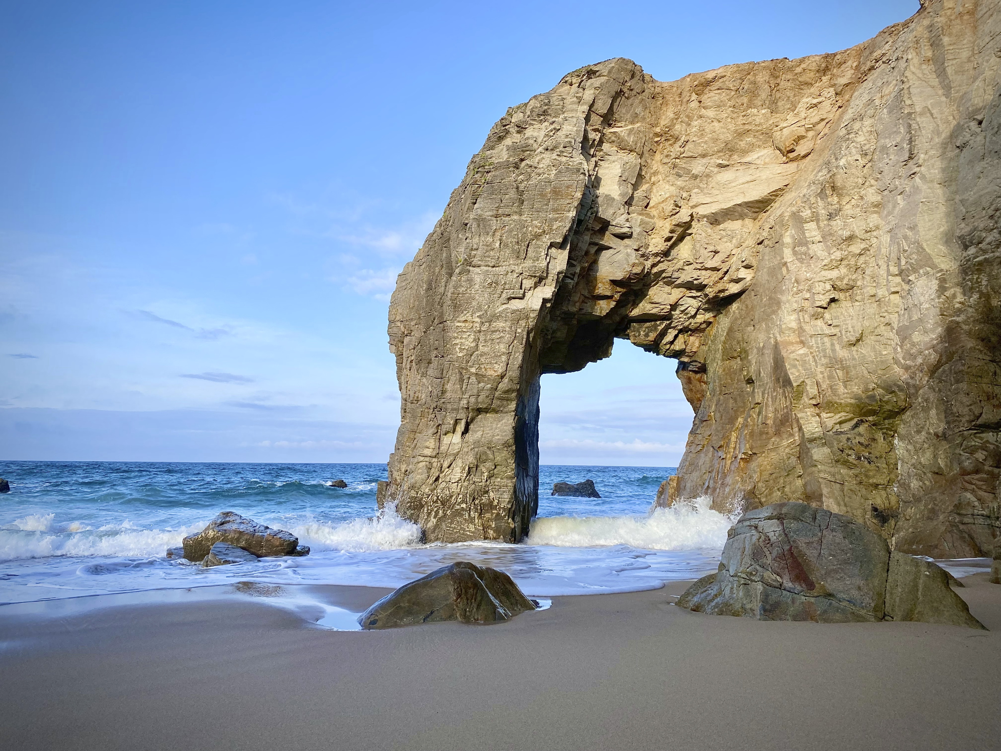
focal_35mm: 26
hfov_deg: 67.3
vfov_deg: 53.1
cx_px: 500
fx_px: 752
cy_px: 376
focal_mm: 4.25
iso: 32
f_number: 1.8
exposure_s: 1/1464
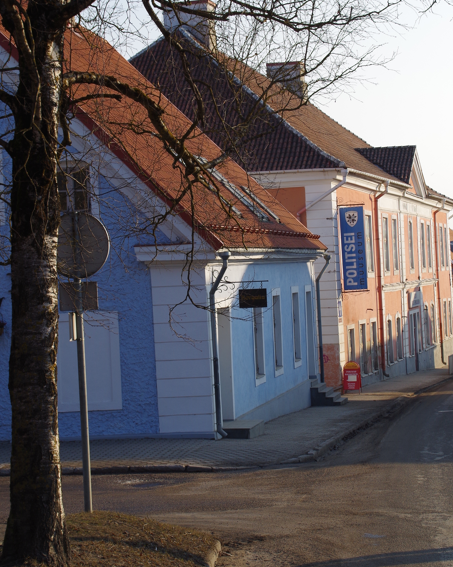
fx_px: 1609
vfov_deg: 20.0
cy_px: 248
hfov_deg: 16.0
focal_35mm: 96
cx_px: 215
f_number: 11
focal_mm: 48
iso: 200
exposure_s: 1/200
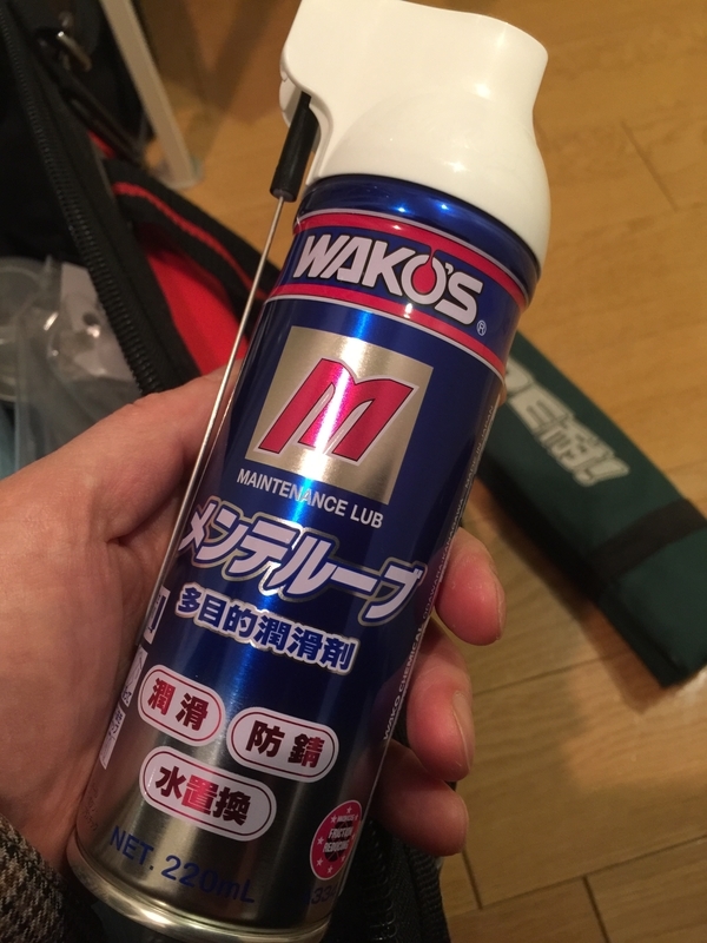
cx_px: 354
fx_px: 790
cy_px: 472
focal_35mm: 29
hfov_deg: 48.2
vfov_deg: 61.7
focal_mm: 4.15
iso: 125
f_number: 2.2
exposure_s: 1/15
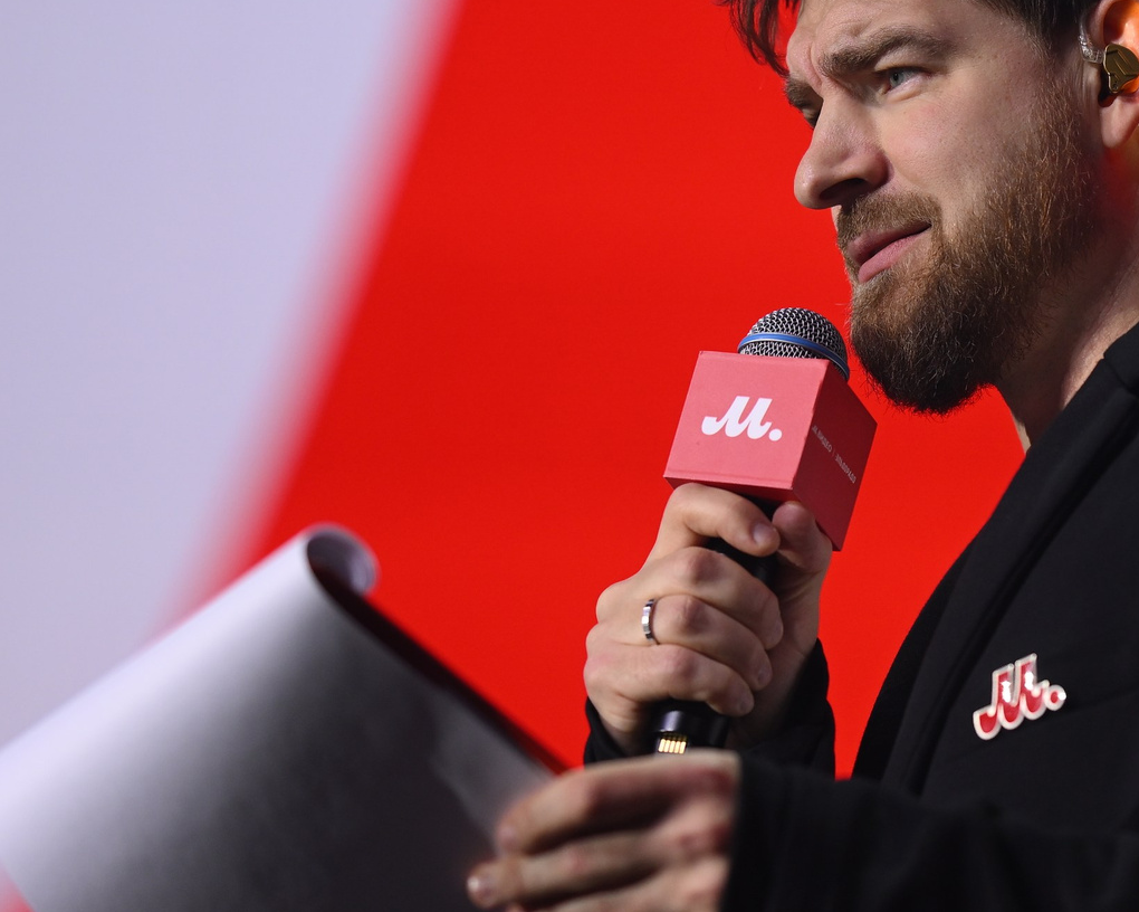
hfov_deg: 6.1
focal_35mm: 318
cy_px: 343
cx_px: 892
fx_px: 10720
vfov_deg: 4.9
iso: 500
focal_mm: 135
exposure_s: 1/500
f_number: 1.8
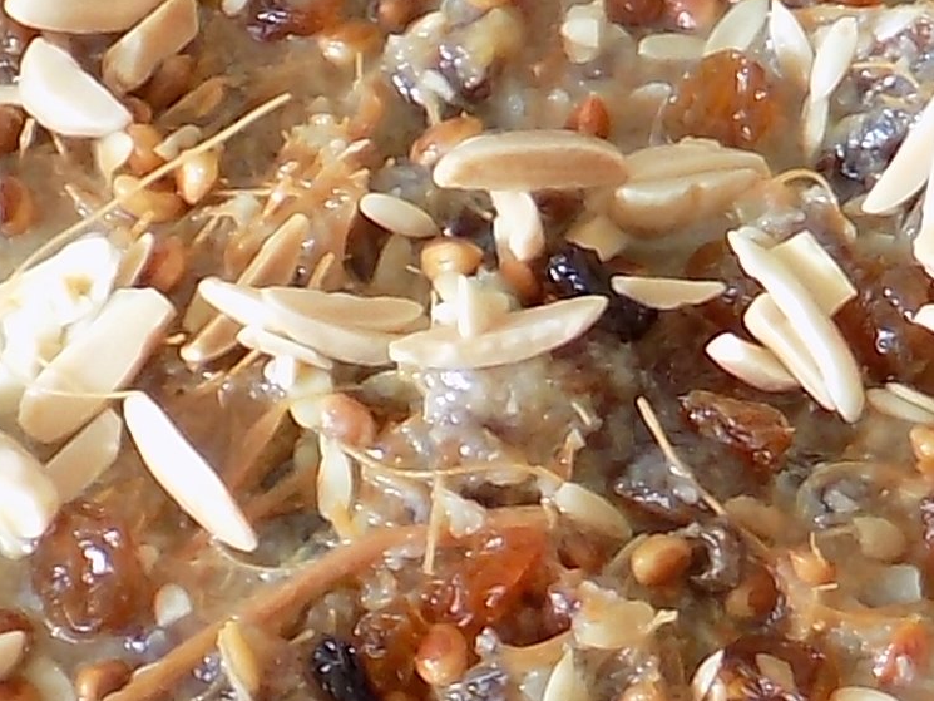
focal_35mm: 159
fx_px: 4291
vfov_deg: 9.0
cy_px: 1191
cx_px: 114
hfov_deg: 12.3
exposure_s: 1/30
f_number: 3.1
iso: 80
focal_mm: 4
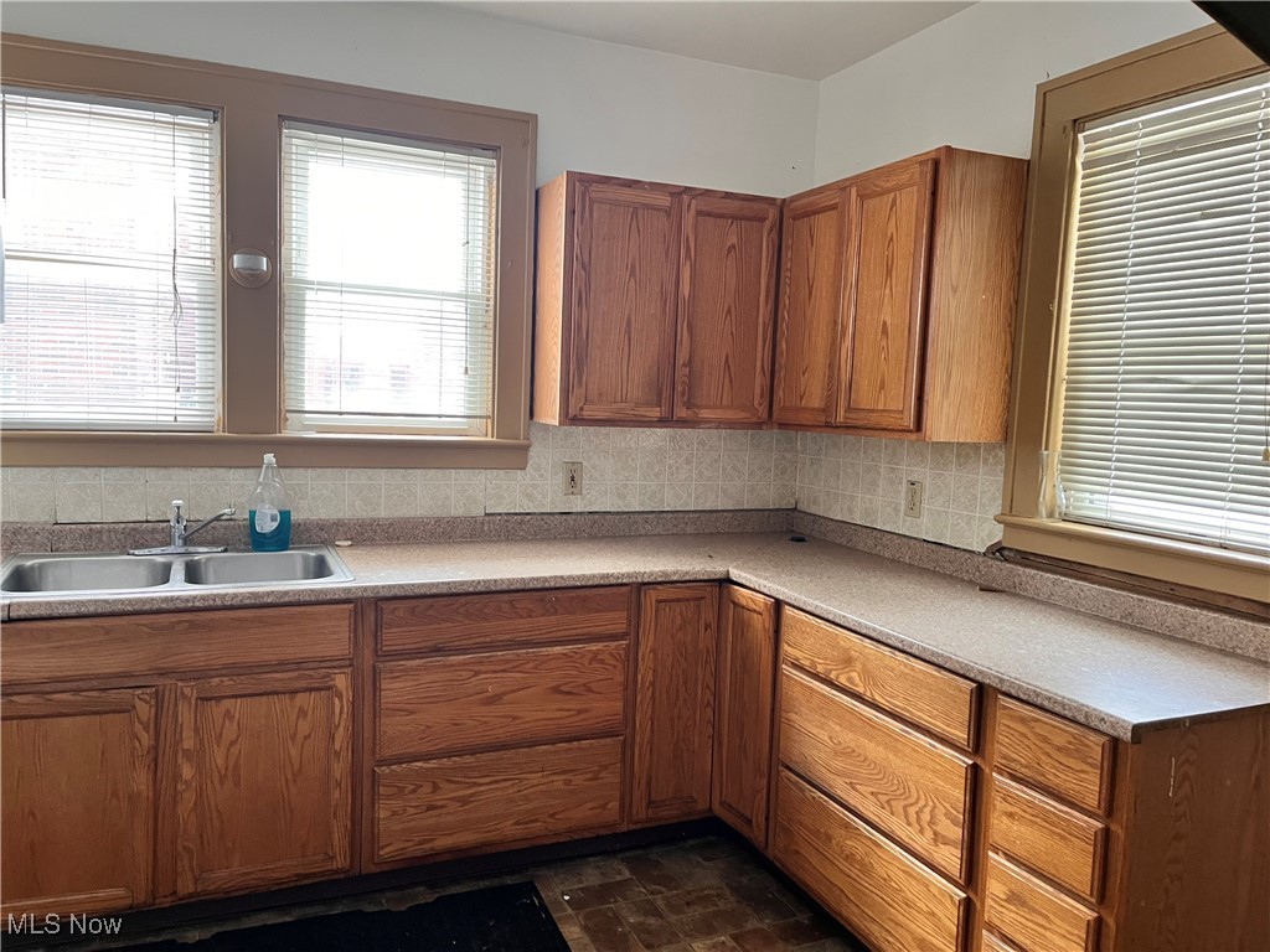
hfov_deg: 67.3
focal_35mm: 26
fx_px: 954
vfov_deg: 53.1
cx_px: 635
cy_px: 476
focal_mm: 5.1
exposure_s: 1/60
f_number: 1.6
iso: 160
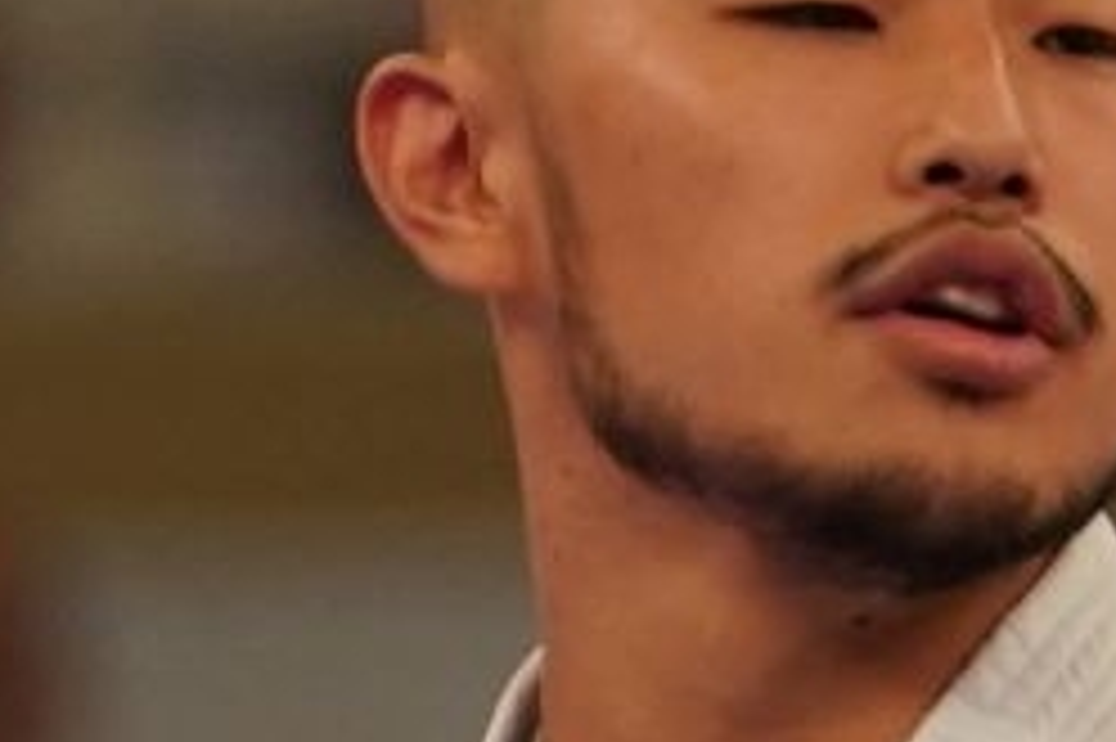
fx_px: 58301
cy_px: 1462
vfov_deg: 0.7
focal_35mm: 1882
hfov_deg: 1.1
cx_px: 1760
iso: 1250
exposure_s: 1/1000
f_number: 2.8
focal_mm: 173
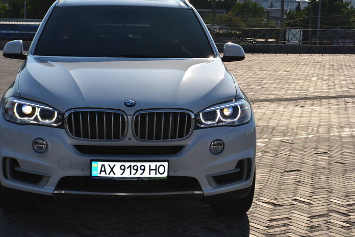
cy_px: 102
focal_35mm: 78
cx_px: 152
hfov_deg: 26.1
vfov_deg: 17.6
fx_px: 765
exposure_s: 1/200
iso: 100
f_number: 11
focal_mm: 45
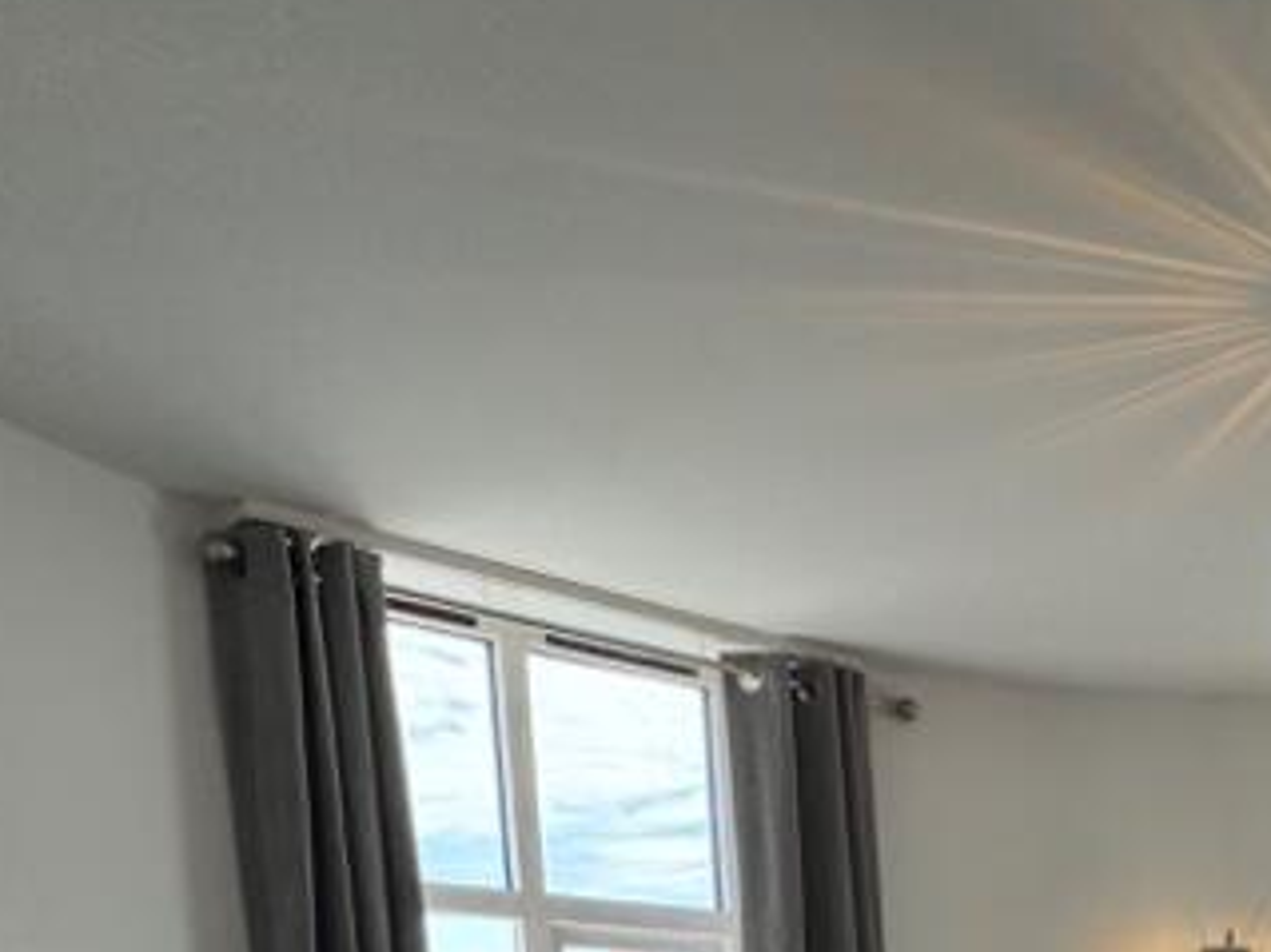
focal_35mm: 45
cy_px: 1342
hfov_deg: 37.1
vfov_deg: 25.8
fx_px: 1652
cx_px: 1311
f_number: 2.2
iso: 40
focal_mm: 2.22
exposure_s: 1/194
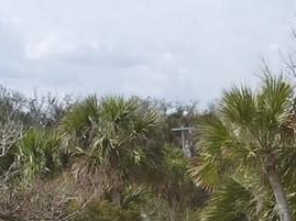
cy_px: 483
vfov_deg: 9.5
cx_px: 295
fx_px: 1221
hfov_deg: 13.6
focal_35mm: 143
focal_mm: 4.5
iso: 100
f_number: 2.8
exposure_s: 1/640
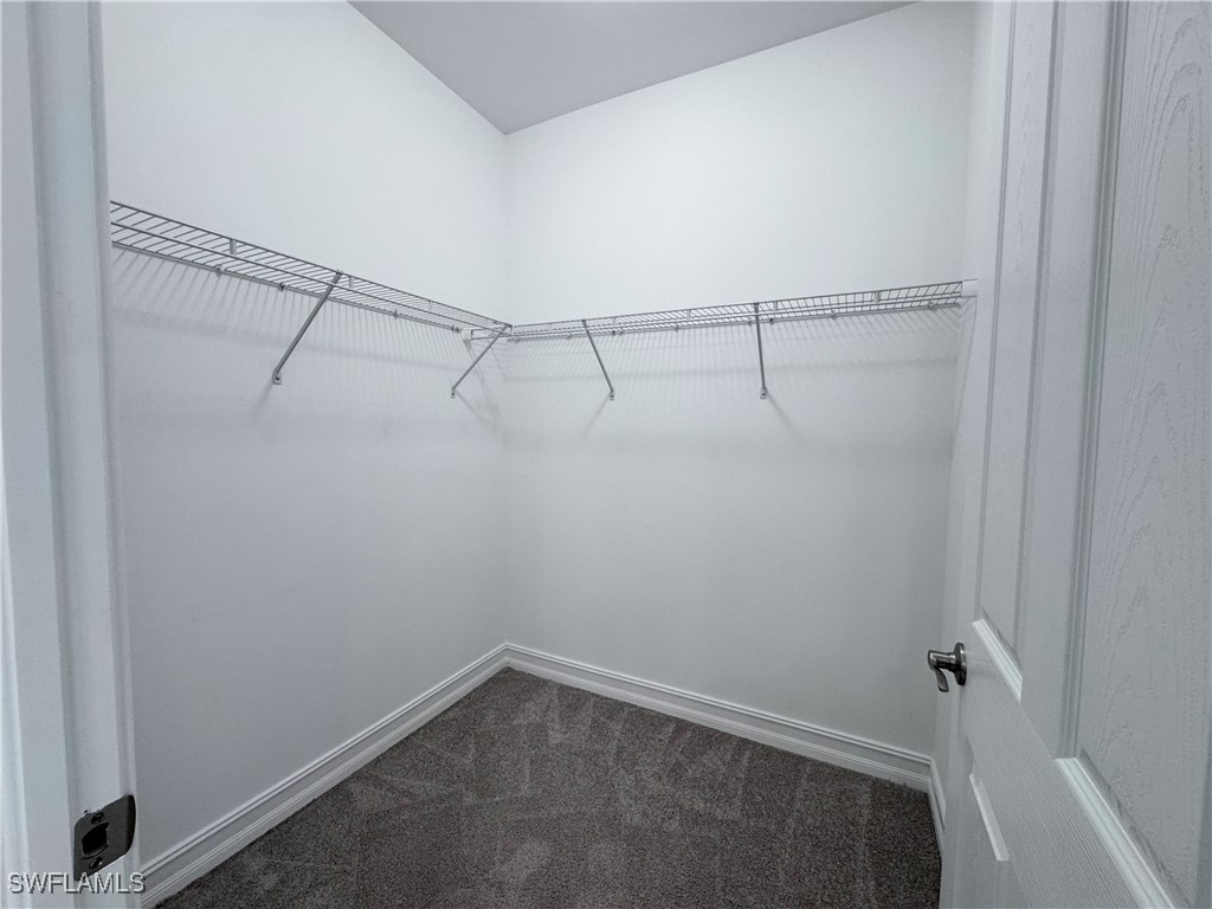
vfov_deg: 85.7
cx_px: 606
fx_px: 490
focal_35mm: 14
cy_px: 454
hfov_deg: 102.1
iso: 200
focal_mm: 2.22
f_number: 2.2
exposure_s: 1/120
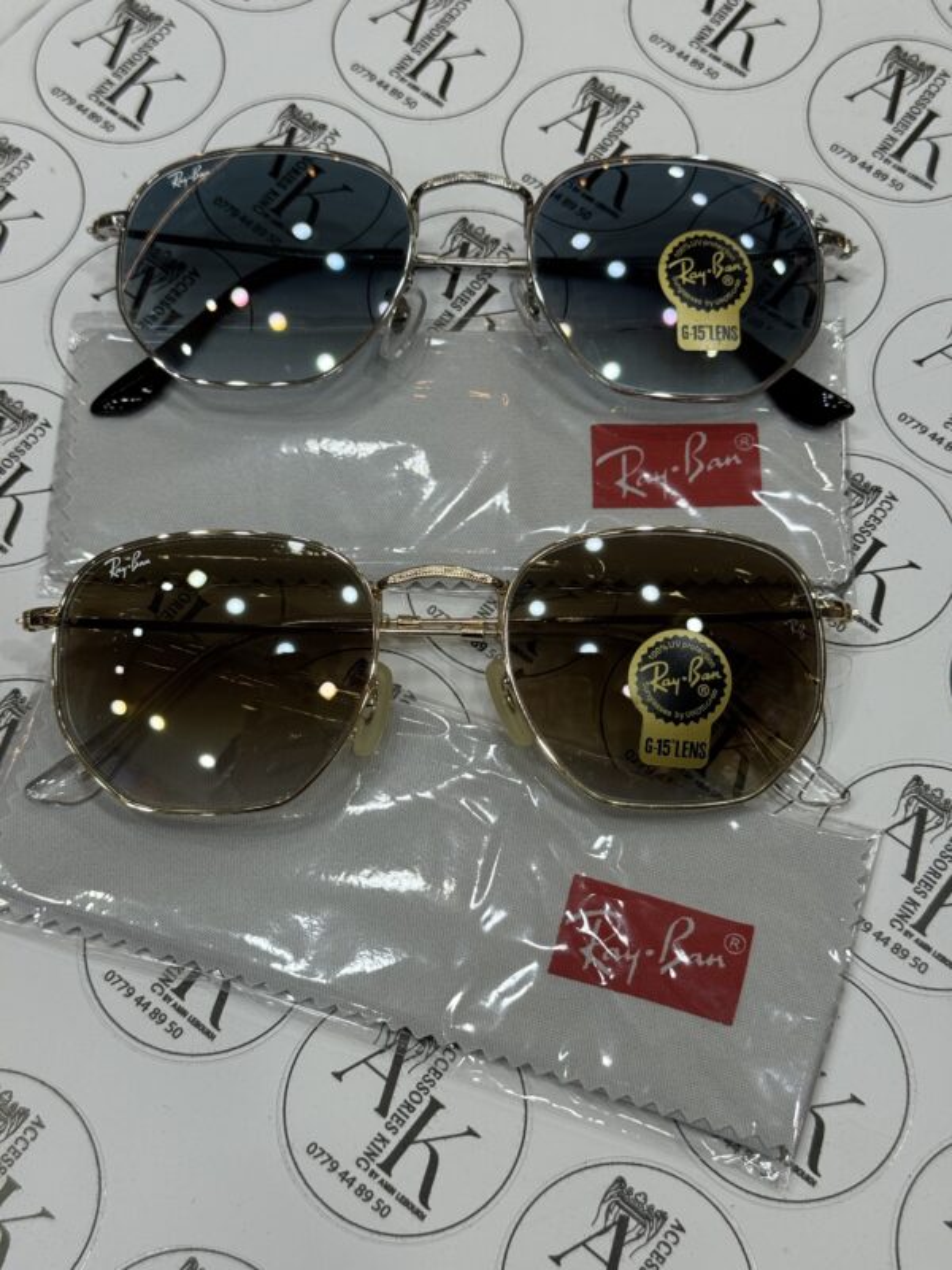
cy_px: 635
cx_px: 476
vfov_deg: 39.7
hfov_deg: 30.3
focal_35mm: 48
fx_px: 1760
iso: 50
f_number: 1.78
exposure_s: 1/122
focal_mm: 6.76
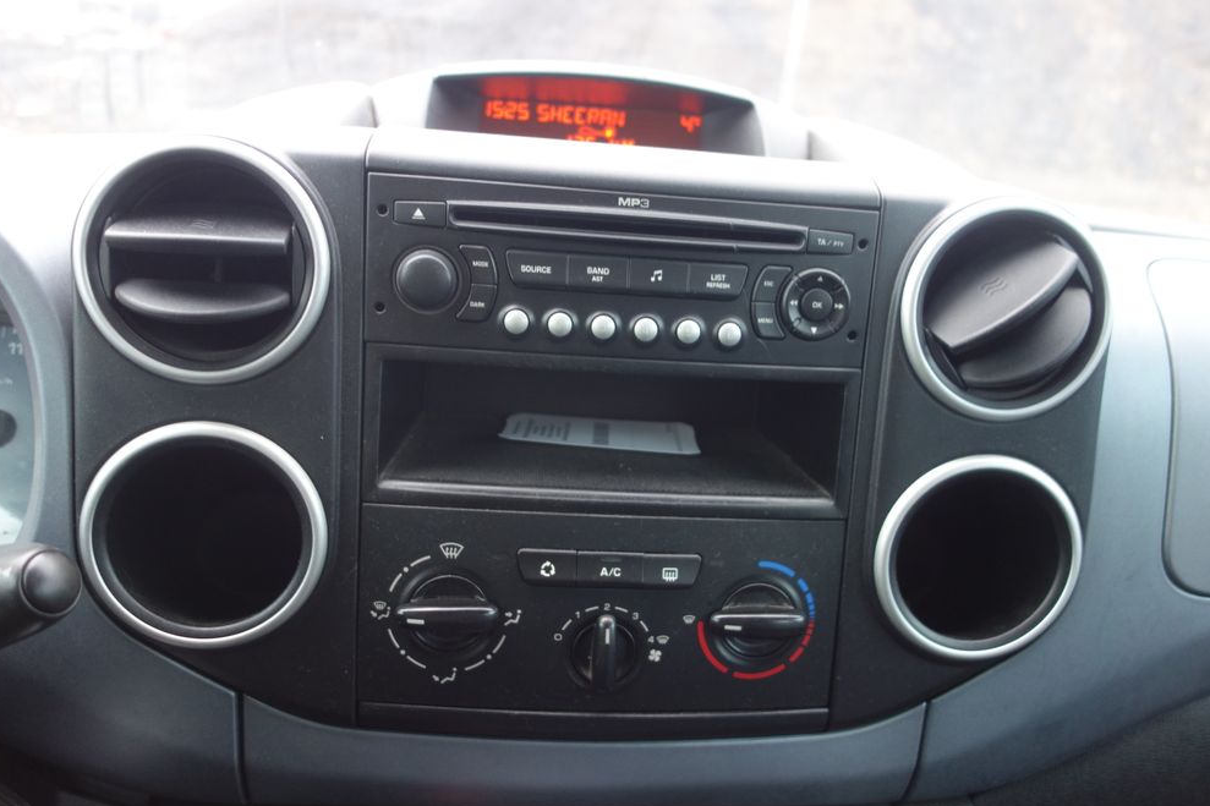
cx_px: 614
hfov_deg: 63.7
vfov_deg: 44.9
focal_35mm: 29
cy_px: 408
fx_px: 974
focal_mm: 10.4
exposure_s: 1/30
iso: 250
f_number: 1.8
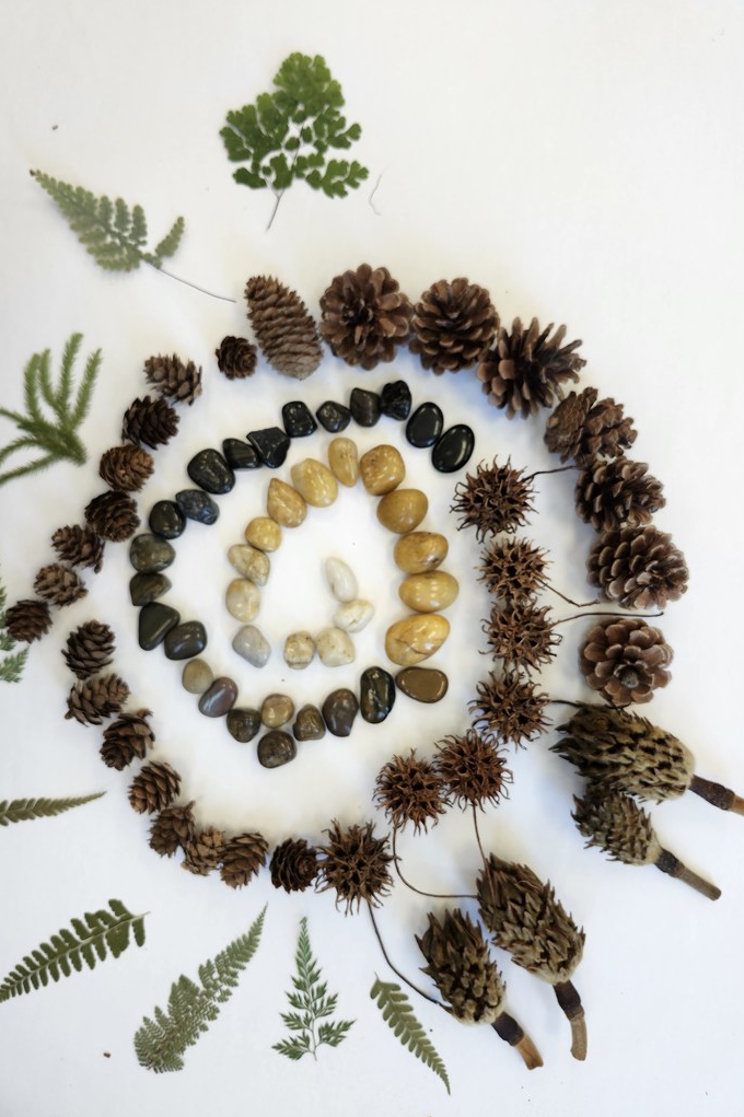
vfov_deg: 73.8
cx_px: 348
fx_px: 744
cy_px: 559
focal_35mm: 24
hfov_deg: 53.1
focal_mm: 5.54
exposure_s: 1/120
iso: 80
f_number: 1.8
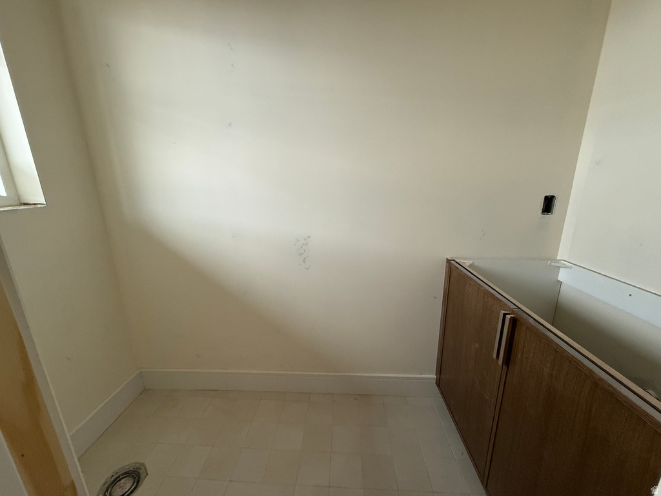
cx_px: 330
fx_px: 267
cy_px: 248
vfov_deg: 85.7
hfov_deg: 102.1
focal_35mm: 14
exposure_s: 1/99
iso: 250
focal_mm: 2.22
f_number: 2.2
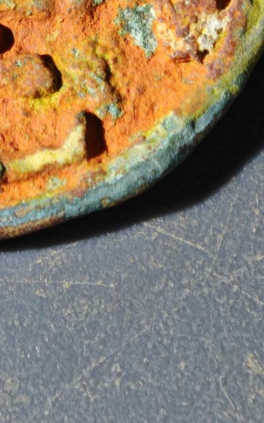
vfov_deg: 6.7
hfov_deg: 4.2
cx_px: -84
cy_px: -97
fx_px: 3569
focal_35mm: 310
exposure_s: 1/100
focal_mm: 9
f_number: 2
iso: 200
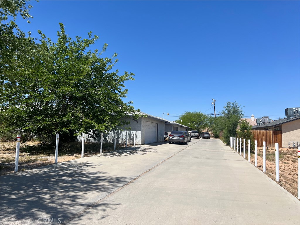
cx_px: 150
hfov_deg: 67.3
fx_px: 225
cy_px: 112
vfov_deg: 53.1
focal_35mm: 26
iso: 50
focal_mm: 5.7
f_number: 1.5
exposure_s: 1/5319
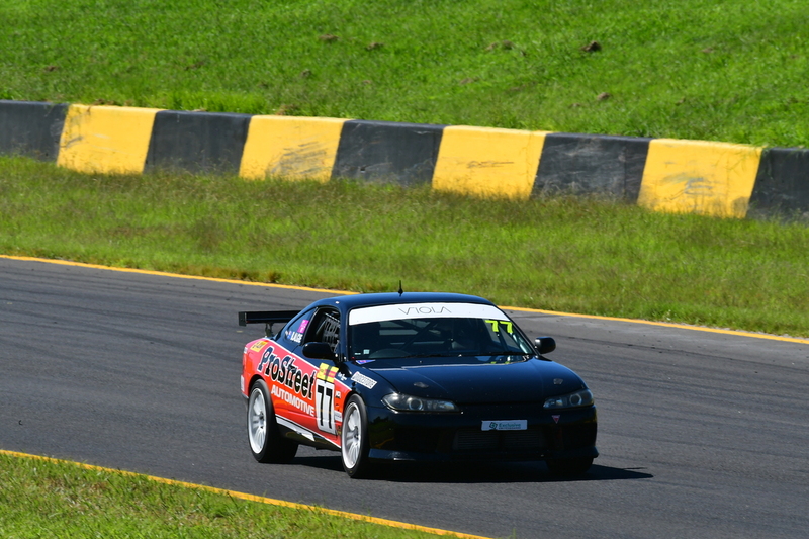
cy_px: 270
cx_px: 404
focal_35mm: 750
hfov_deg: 2.8
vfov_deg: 1.8
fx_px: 16850
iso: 500
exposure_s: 1/640
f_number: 13
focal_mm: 500
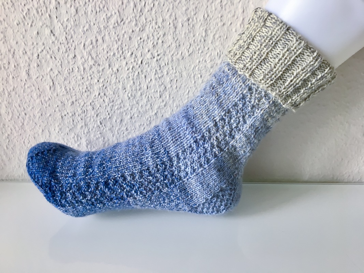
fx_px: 305
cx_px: 182
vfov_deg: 48.2
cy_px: 136
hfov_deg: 61.7
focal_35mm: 29
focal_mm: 4.15
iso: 64
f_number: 2.2
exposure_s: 1/33
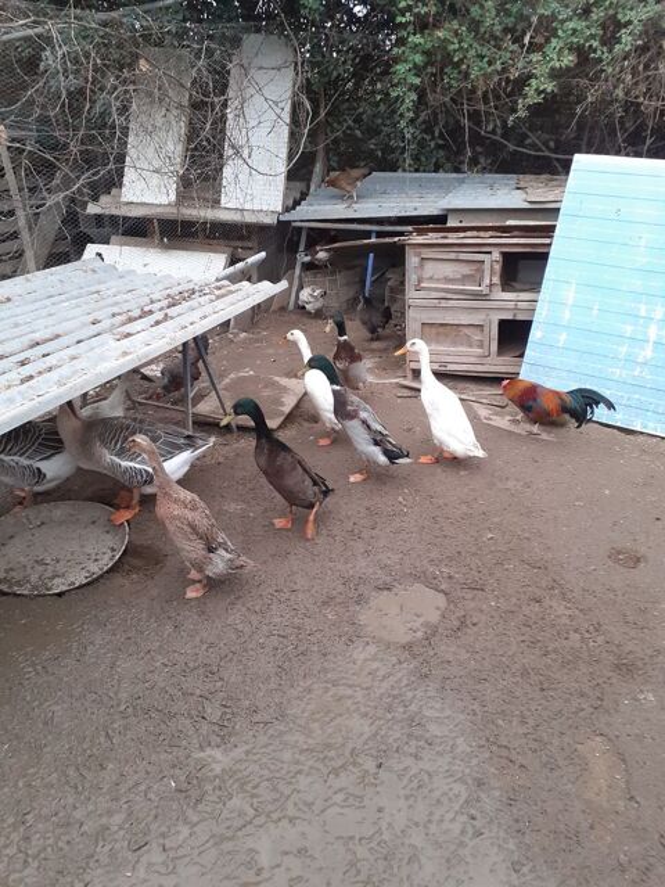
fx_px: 692
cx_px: 332
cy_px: 444
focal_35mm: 27
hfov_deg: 51.4
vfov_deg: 65.3
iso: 125
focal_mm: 3.6
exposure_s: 1/50
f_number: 1.9
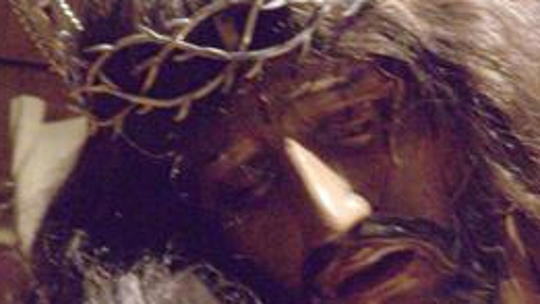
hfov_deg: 5.8
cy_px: 143
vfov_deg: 3.3
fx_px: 5342
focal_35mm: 373
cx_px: 307
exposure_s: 1/20
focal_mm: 36.2
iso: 400
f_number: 3.2
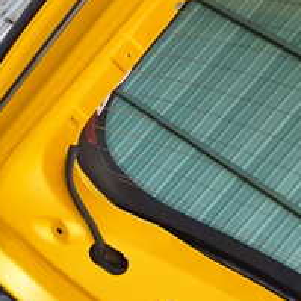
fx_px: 787
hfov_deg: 20.7
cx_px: -20
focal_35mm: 80
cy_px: 180
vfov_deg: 21.6
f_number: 2.3
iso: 100
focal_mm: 5.4
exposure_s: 1/80
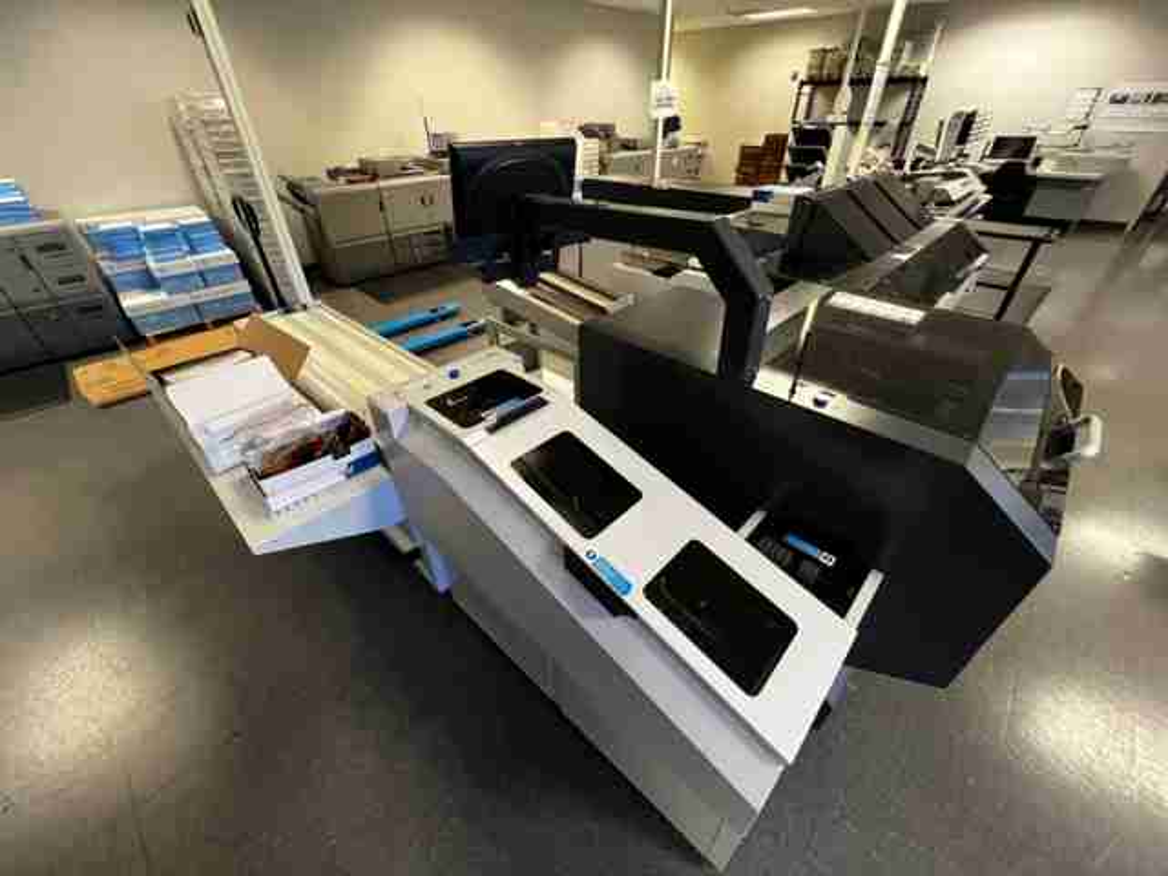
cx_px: 584
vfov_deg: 89.9
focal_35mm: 13
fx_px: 439
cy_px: 438
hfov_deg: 106.2
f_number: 1.8
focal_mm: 1.57
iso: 500
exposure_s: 1/60
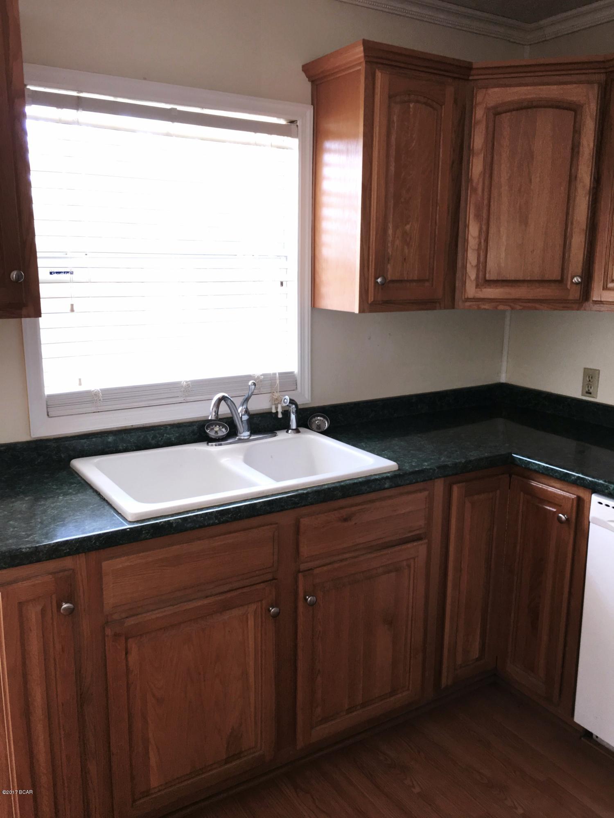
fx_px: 686
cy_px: 409
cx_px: 307
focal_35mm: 29
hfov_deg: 48.2
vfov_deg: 61.7
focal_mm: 4.15
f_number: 2.2
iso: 40
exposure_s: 1/30
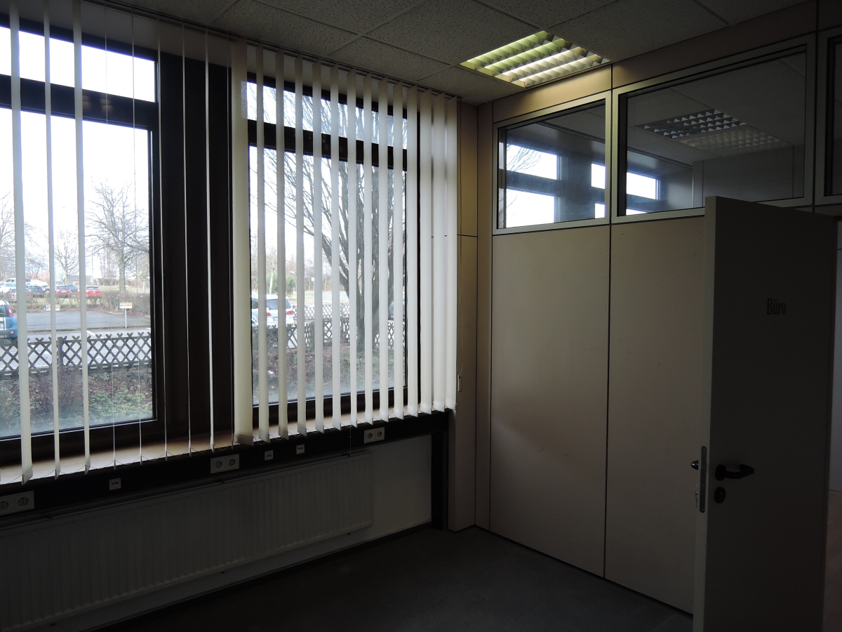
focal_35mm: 24
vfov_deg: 56.8
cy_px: 316
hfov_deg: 71.6
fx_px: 584
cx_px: 421
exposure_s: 1/250
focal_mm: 5.1
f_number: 2.2
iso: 140
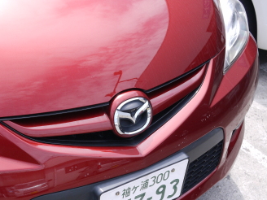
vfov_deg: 23.8
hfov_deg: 31.5
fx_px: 471
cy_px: 143
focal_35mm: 61
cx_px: 98
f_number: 5
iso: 100
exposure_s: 1/500
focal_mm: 20
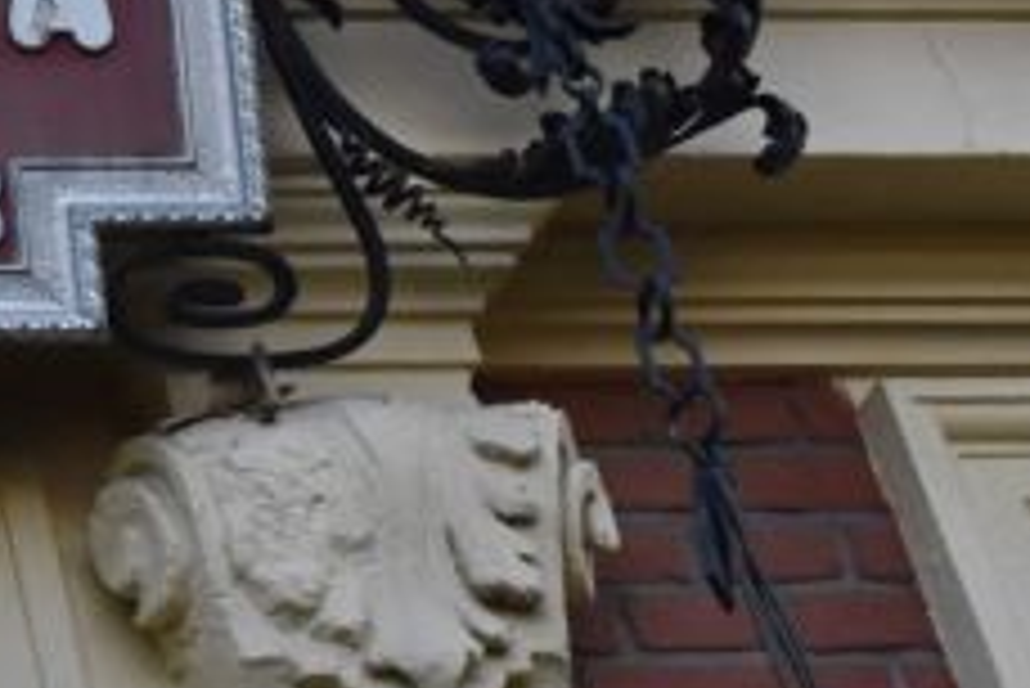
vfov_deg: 8.1
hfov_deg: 11.1
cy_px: 29
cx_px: -967
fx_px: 4867
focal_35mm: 170
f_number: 8
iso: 800
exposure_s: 1/250
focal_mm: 26
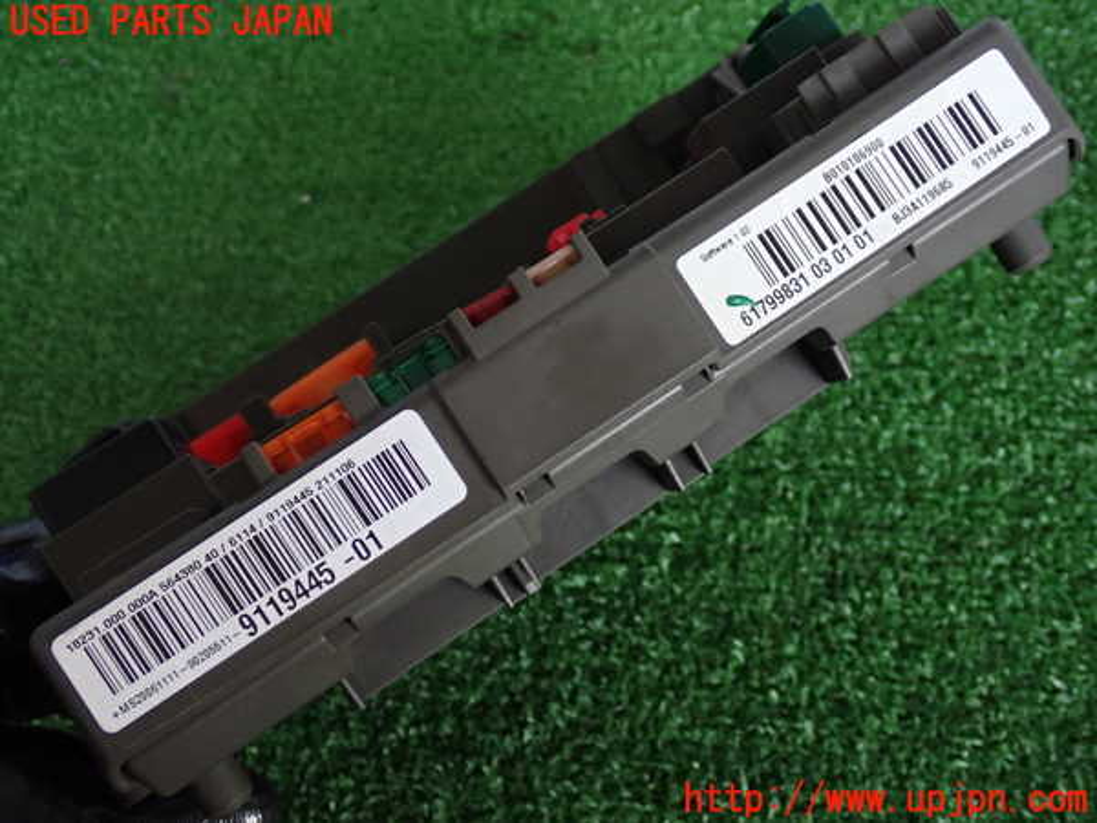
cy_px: 412
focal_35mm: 44
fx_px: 1394
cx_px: 548
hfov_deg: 42.9
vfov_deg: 32.9
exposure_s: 1/40
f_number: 2.9
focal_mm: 7.84
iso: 250
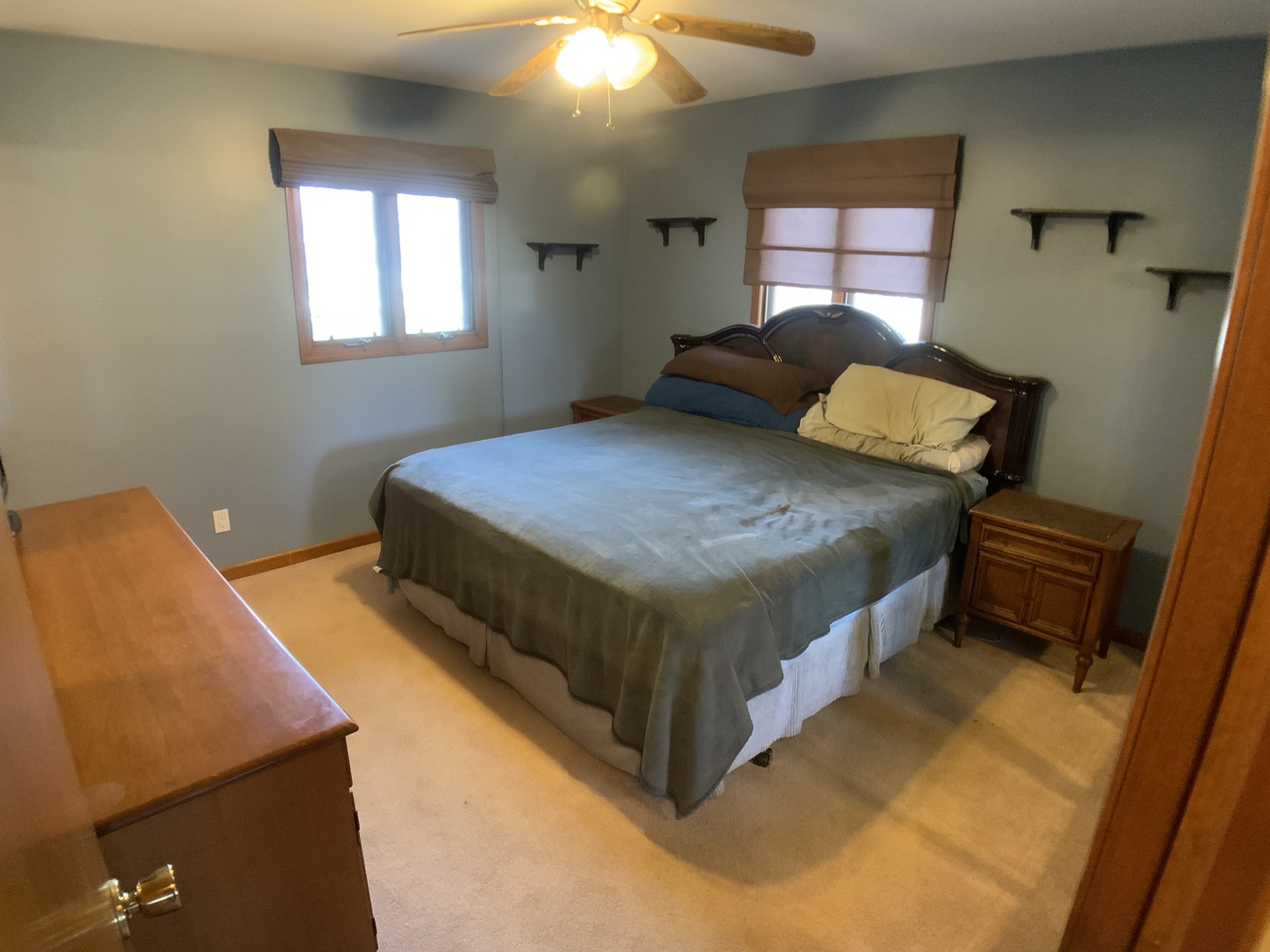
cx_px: 635
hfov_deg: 61.7
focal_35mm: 29
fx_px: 1064
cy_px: 476
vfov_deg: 48.2
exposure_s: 1/40
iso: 320
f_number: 1.8
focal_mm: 3
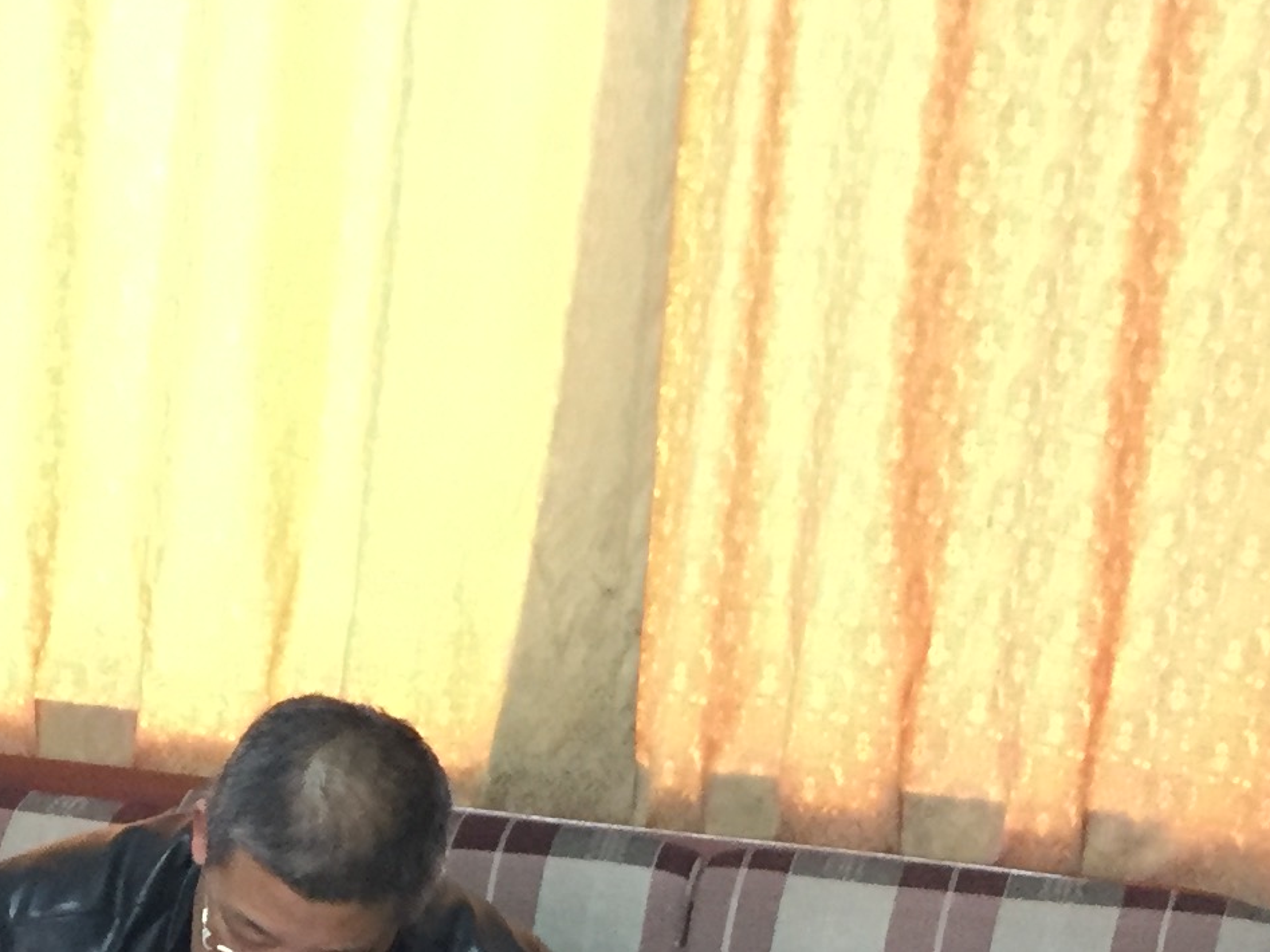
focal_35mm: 100
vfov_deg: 14.2
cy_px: 1258
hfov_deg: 18.9
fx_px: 3668
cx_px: -133
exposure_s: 1/20
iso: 250
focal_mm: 4.15
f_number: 2.2
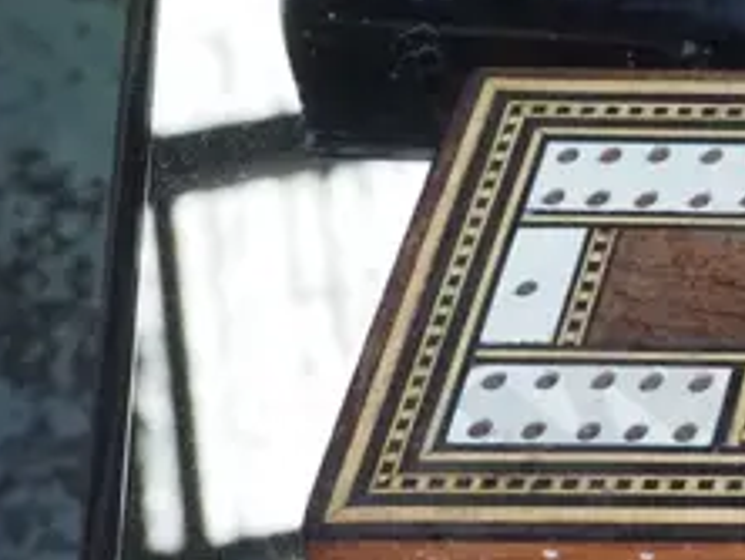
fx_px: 3770
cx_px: 1648
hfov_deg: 10.1
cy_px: -389
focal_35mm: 175
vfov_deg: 8.2
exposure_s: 1/160
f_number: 5.6
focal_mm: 19
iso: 2500
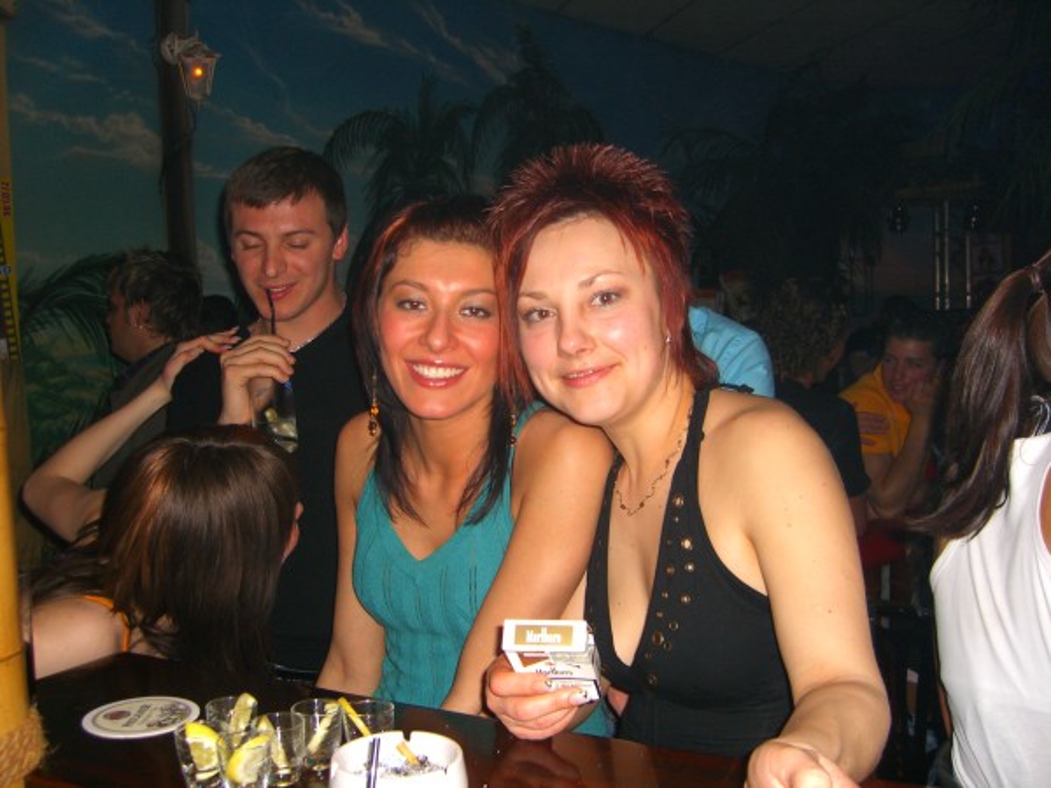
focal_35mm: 38
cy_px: 394
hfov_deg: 49.0
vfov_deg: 37.7
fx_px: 1154
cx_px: 526
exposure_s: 1/60
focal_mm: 7.9
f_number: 2.8
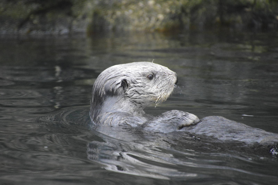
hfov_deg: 4.6
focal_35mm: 450
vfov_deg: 3.0
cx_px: 139
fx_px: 3472
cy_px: 92
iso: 3200
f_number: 6.3
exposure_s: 1/400
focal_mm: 300
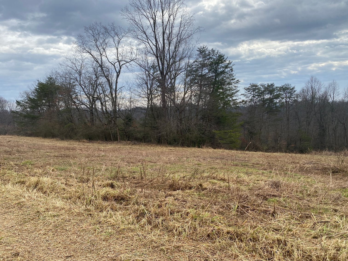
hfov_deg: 67.3
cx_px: 174
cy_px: 130
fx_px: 261
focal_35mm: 26
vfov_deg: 53.1
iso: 32
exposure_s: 1/1779
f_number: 1.8
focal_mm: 4.25
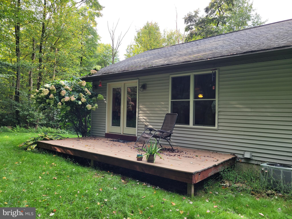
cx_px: 146
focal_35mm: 26
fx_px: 219
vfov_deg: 53.1
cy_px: 110
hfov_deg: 67.3
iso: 40
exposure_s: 1/275
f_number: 1.8
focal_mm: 5.4
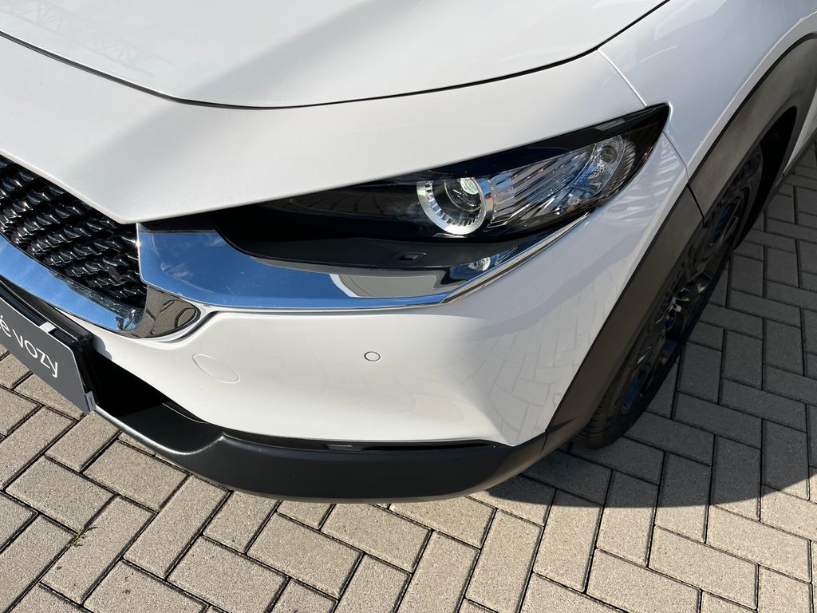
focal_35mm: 26
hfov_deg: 67.3
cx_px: 408
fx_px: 614
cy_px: 306
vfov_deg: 53.1
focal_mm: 5.1
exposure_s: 1/5076
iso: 50
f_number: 1.6
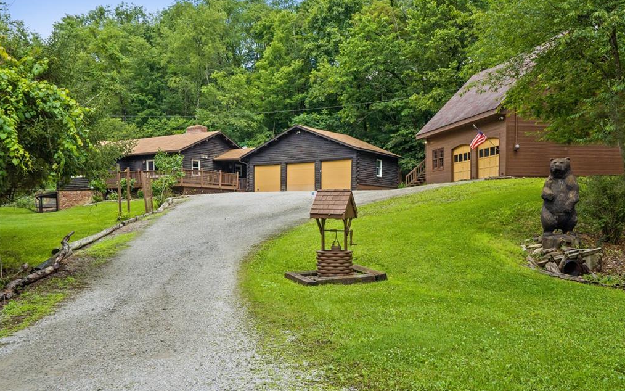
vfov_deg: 35.3
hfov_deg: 54.0
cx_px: 313
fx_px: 613
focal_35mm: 36
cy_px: 184
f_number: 8
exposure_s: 1/1600
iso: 2000
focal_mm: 35
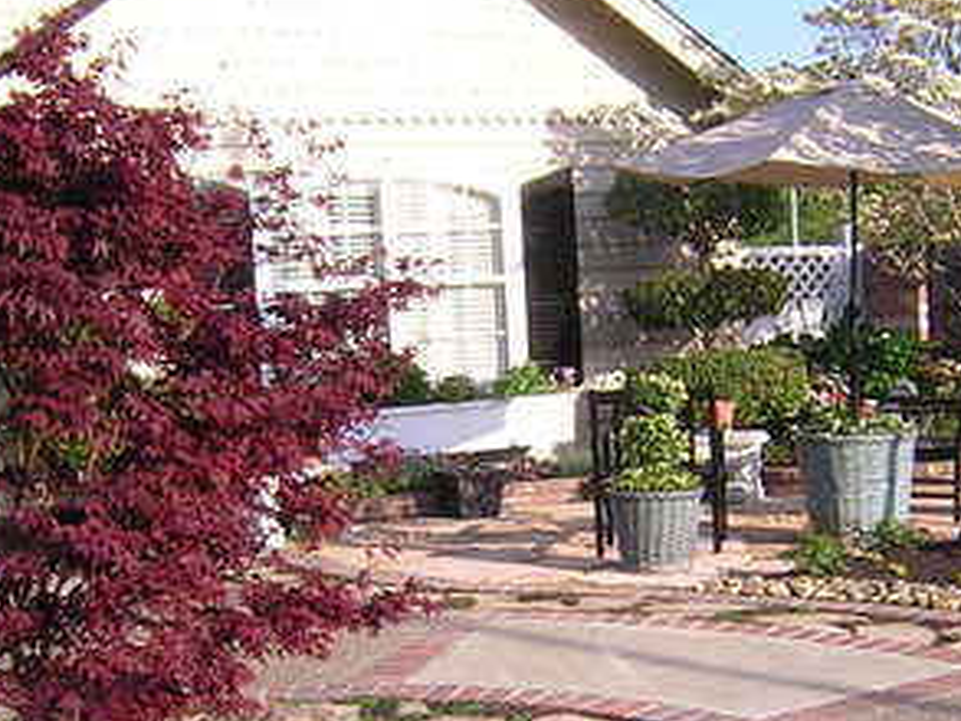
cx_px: 602
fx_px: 2111
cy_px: 524
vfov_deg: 19.3
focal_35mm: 76
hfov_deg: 25.6
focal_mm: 4.7
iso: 100
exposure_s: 1/179
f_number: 5.2
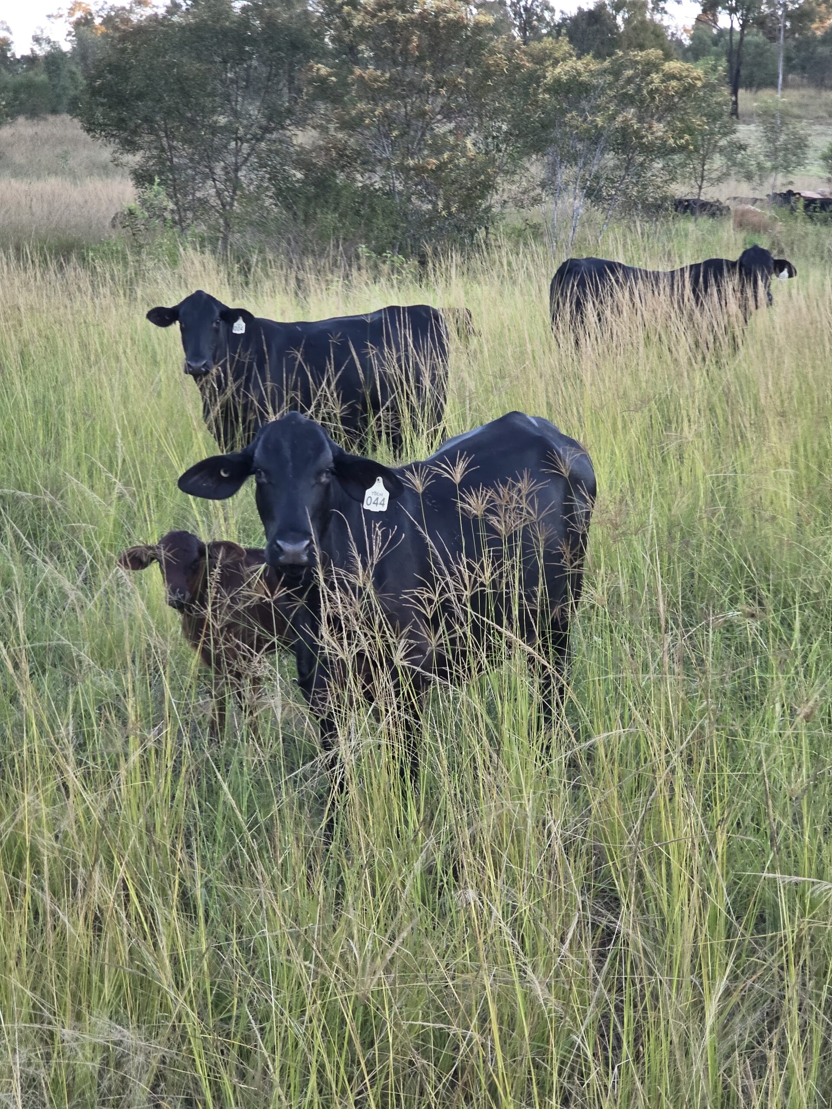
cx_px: 416
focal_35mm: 69
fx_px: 2211
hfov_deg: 21.3
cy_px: 554
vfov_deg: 28.2
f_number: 2.4
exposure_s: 1/100
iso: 160
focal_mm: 7.9
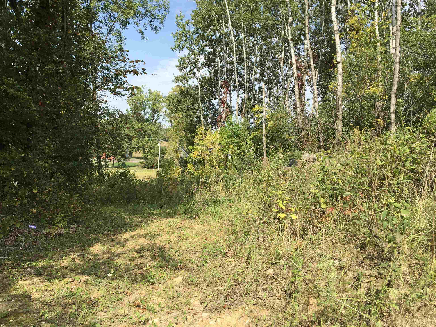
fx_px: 365
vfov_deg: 48.2
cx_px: 218
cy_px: 164
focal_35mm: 29
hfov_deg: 61.7
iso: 25
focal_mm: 4.15
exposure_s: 1/1068
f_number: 2.2
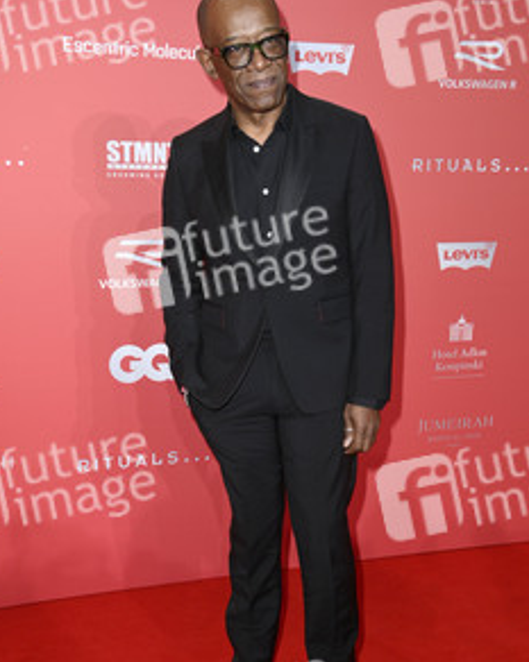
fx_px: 1058
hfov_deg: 28.1
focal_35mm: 54
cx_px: 286
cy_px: 374
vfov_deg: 34.7
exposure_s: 1/250
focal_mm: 42
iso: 800
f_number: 5.6
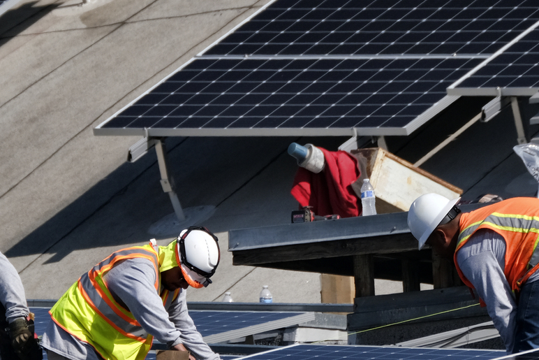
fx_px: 21772
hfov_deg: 1.4
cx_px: 230
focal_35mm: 1454
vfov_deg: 0.9
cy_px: 96
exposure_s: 1/2000
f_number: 5.6
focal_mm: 400
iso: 320
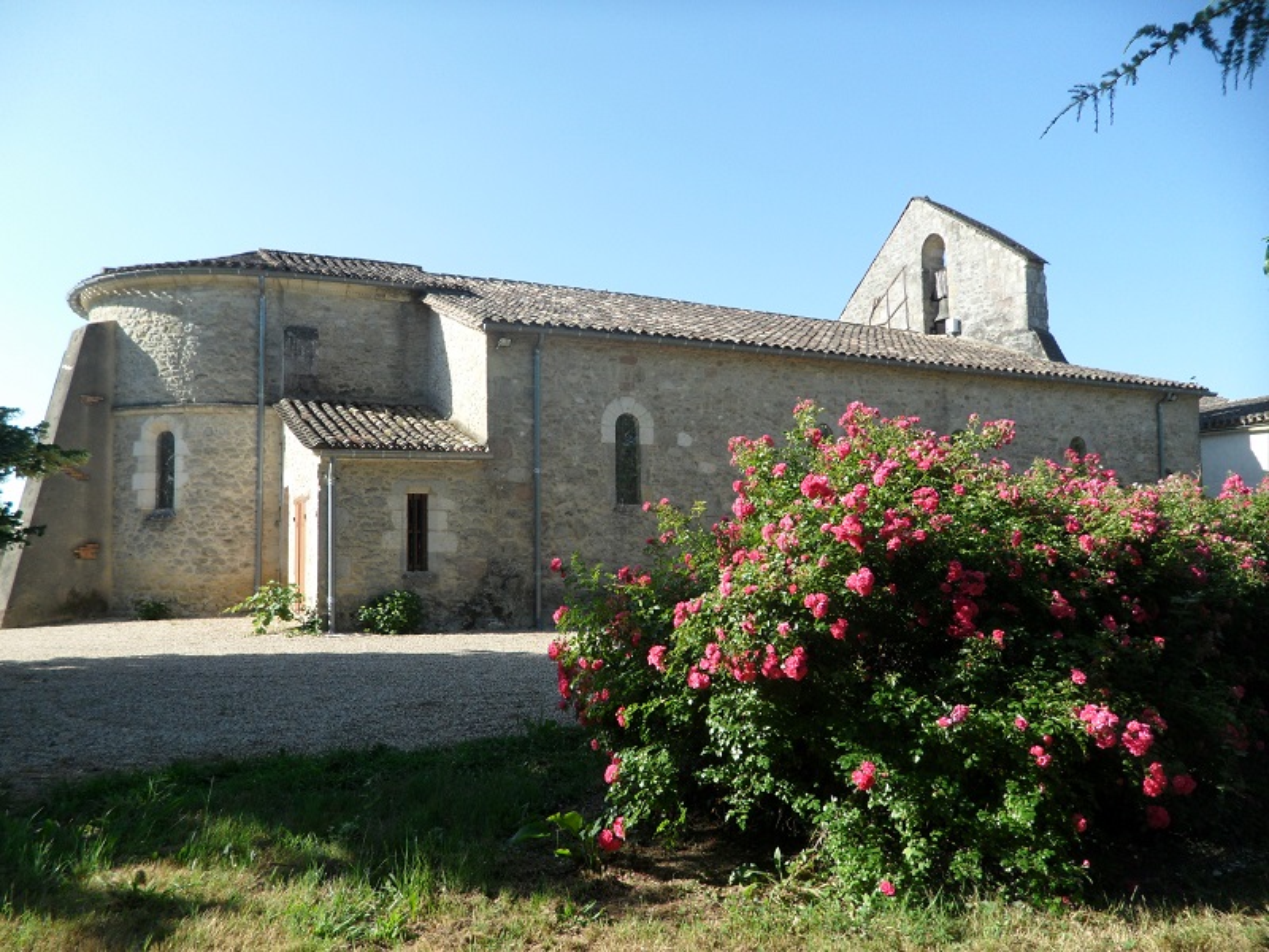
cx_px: 634
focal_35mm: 27
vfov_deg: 51.4
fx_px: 990
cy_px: 476
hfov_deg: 65.3
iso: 80
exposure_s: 1/350
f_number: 3.5
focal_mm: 4.9
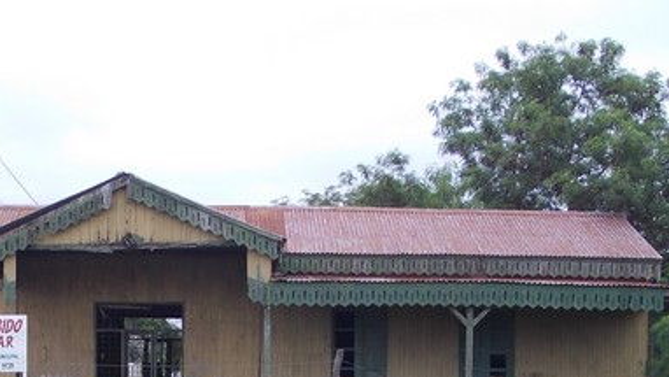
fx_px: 1473
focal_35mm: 83
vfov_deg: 14.3
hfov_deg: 25.2
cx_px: 137
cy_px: 402
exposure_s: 1/125
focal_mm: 5.3
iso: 80
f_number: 6.2
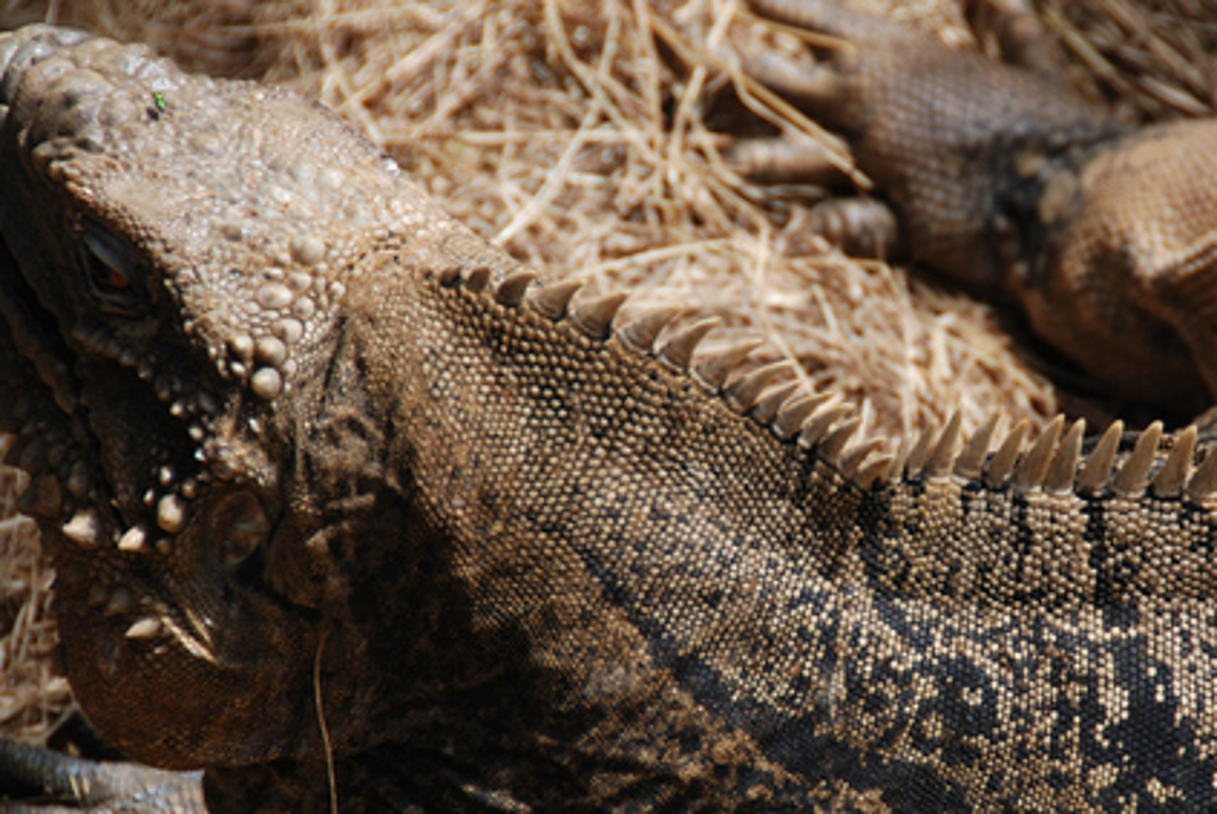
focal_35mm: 496
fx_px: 16785
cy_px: 440
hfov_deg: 4.2
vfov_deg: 2.8
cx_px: 854
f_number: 5.6
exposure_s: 1/200
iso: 100
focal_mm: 200
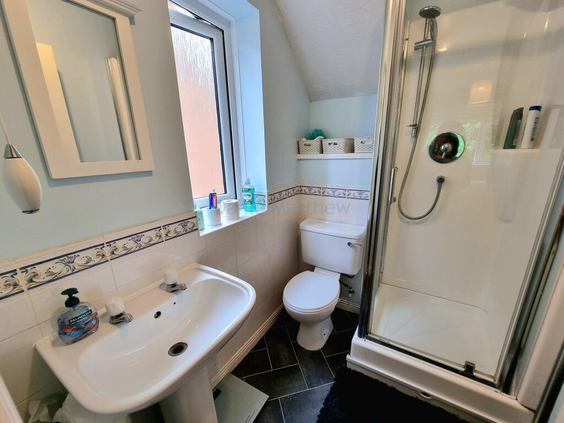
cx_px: 282
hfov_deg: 106.2
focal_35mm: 13
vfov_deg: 89.9
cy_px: 212
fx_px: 212
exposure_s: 1/50
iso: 64
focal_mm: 2.2
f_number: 2.2
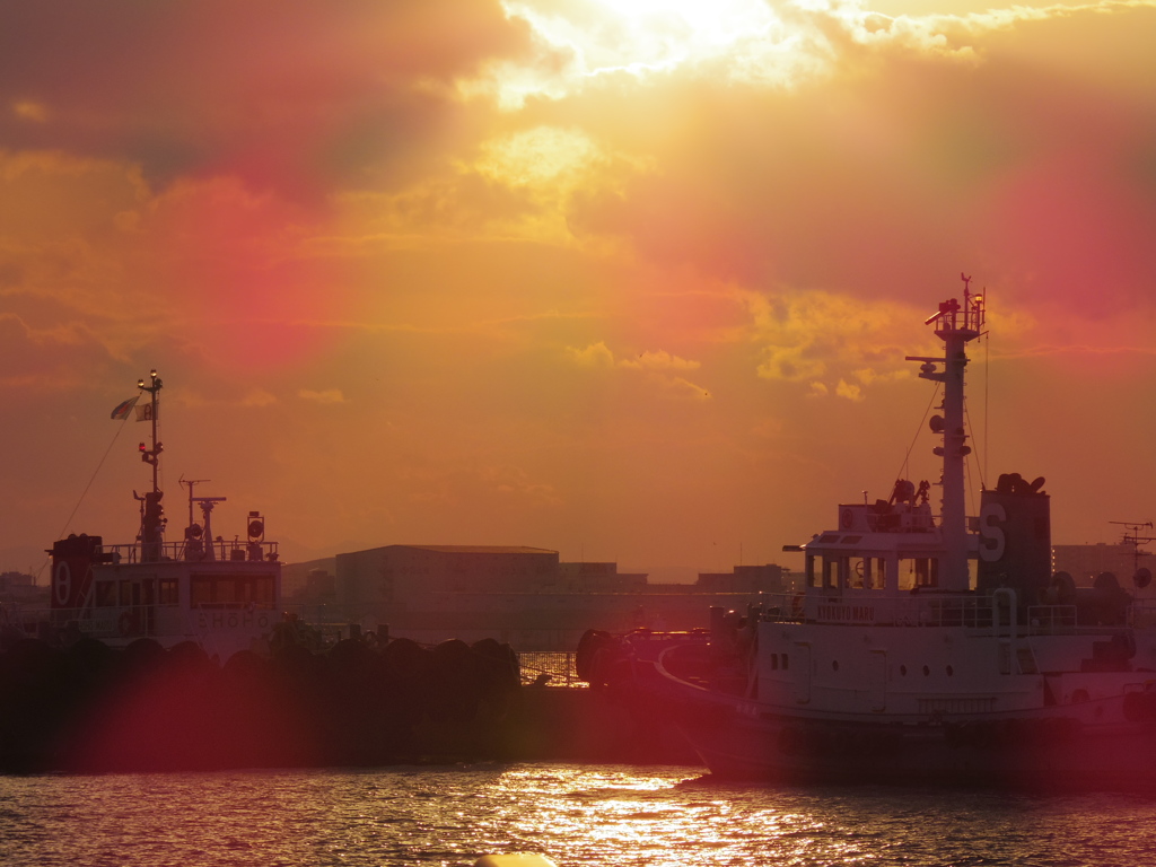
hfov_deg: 9.7
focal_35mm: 204
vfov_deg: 7.3
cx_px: 578
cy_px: 434
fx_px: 6813
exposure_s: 1/1600
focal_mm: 44.3
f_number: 5.6
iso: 200
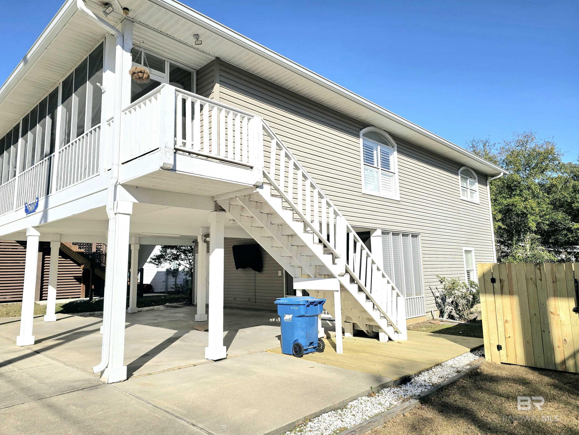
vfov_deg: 56.8
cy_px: 211
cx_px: 278
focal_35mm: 24
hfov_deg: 71.6
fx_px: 401
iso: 12
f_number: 1.7
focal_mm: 6.3
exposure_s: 1/1667
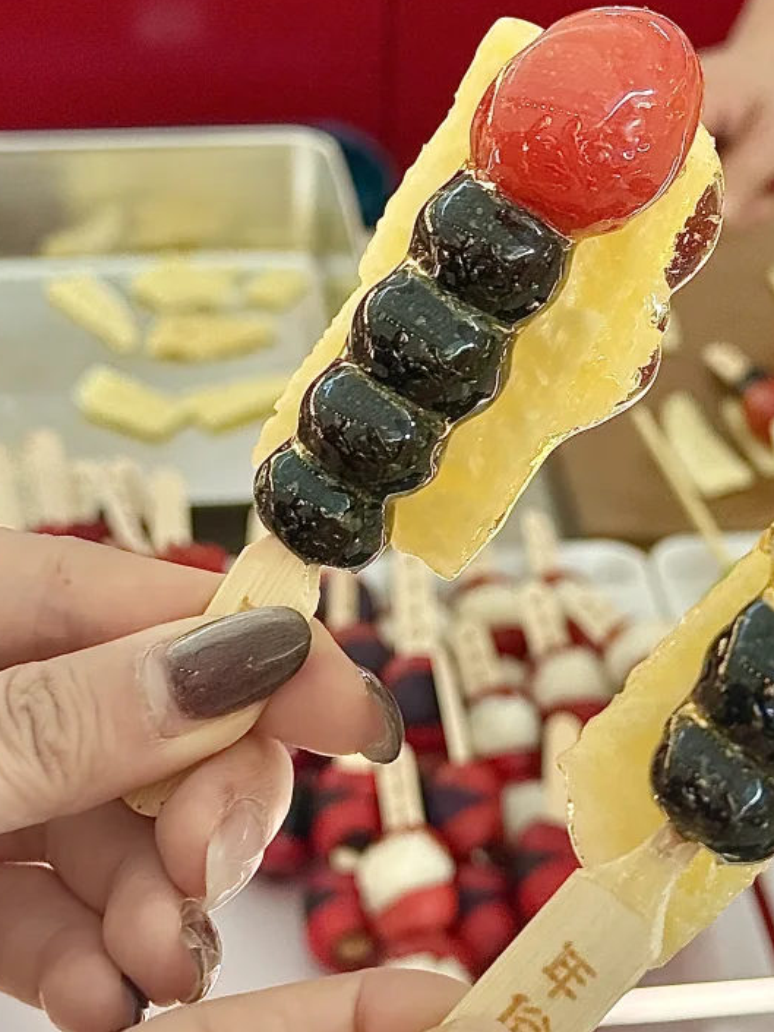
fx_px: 2921
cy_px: 413
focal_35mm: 98
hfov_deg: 15.0
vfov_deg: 20.0
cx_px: 606
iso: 160
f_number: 1.78
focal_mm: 6.76
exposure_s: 1/236
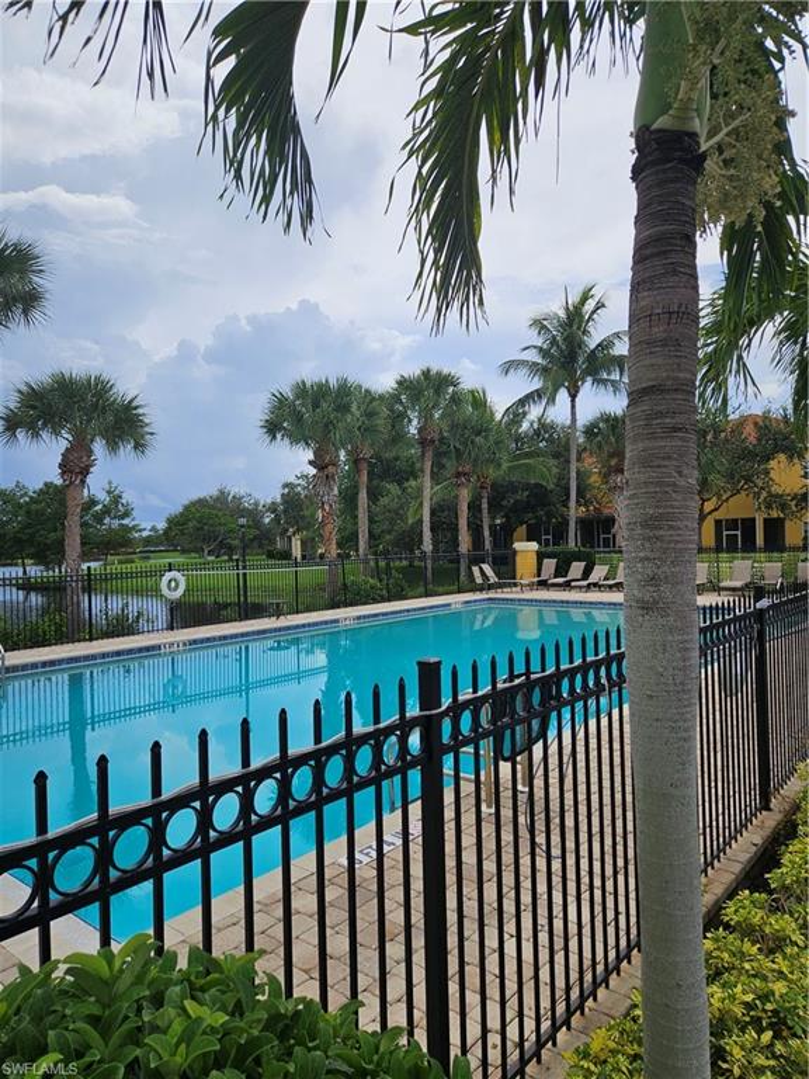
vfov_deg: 73.9
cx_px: 404
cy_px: 540
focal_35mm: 23
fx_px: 717
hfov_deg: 58.9
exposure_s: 1/2782
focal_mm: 5.4
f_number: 1.8
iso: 25
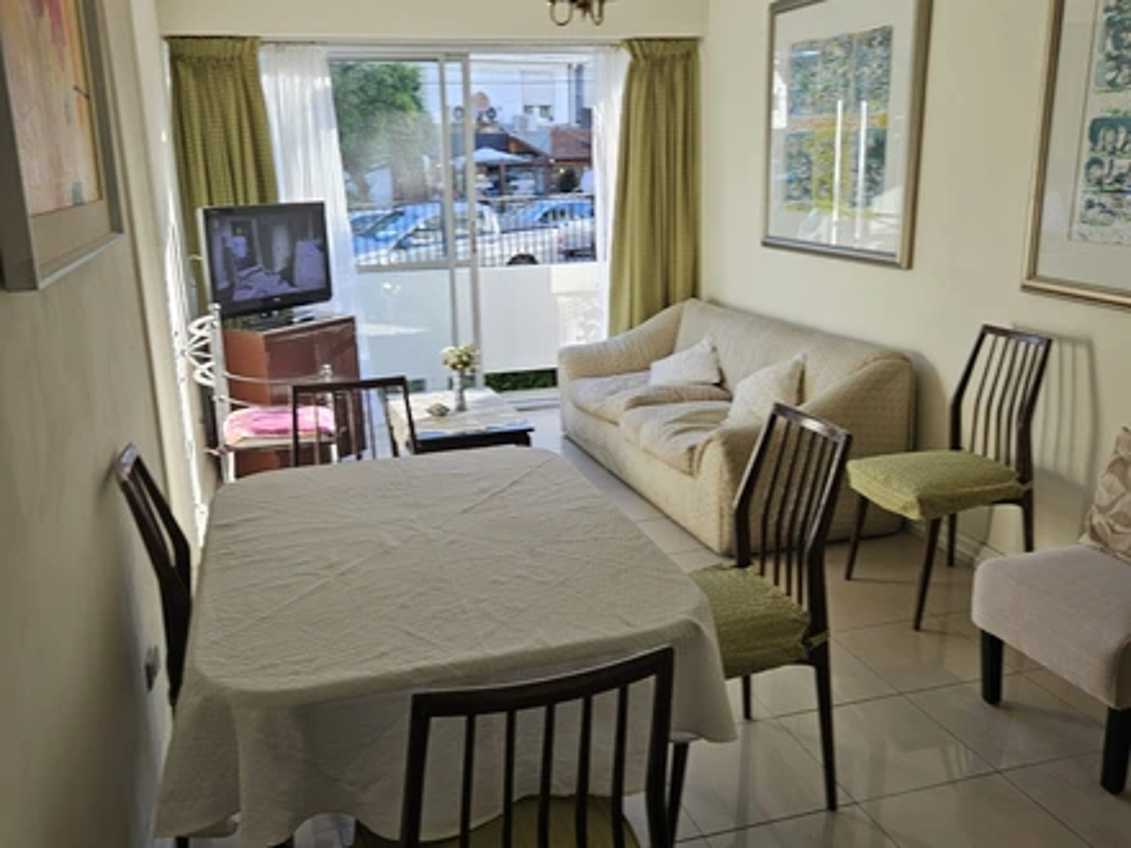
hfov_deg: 73.9
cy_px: 424
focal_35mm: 23
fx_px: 751
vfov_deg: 58.9
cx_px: 566
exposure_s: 1/100
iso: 25
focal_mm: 5.4
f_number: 1.8
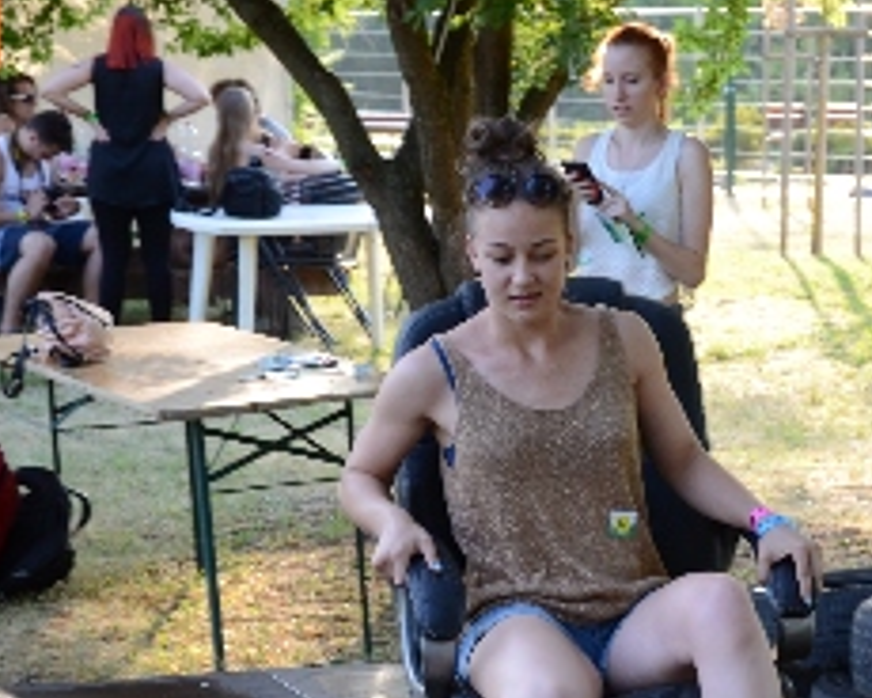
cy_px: 660
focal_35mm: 147
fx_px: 3794
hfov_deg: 13.0
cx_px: 751
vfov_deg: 10.4
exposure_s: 1/80
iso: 200
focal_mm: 40
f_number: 5.6
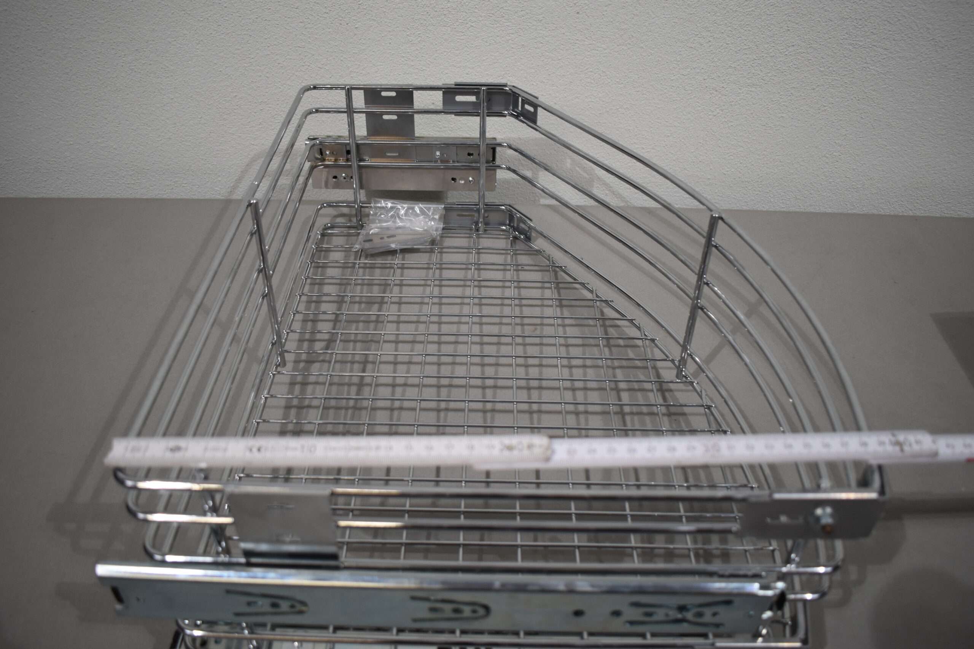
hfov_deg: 61.9
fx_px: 812
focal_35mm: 30
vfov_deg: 43.6
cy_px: 324
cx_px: 487
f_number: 3.5
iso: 450
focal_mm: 20
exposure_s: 1/250
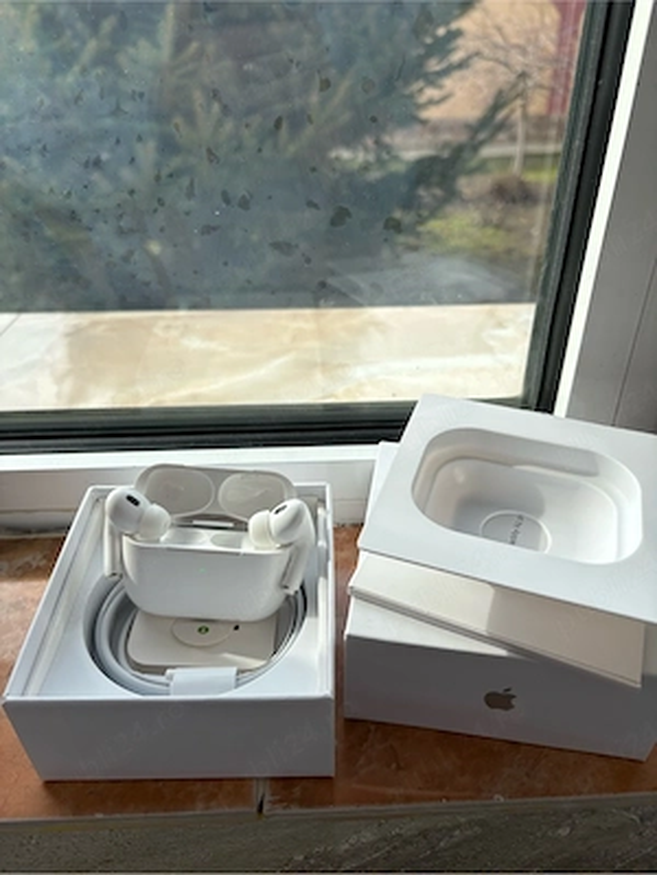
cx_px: 328
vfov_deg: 67.3
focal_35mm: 26
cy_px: 438
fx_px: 658
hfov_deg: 53.1
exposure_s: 1/1239
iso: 50
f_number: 1.6
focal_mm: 5.96
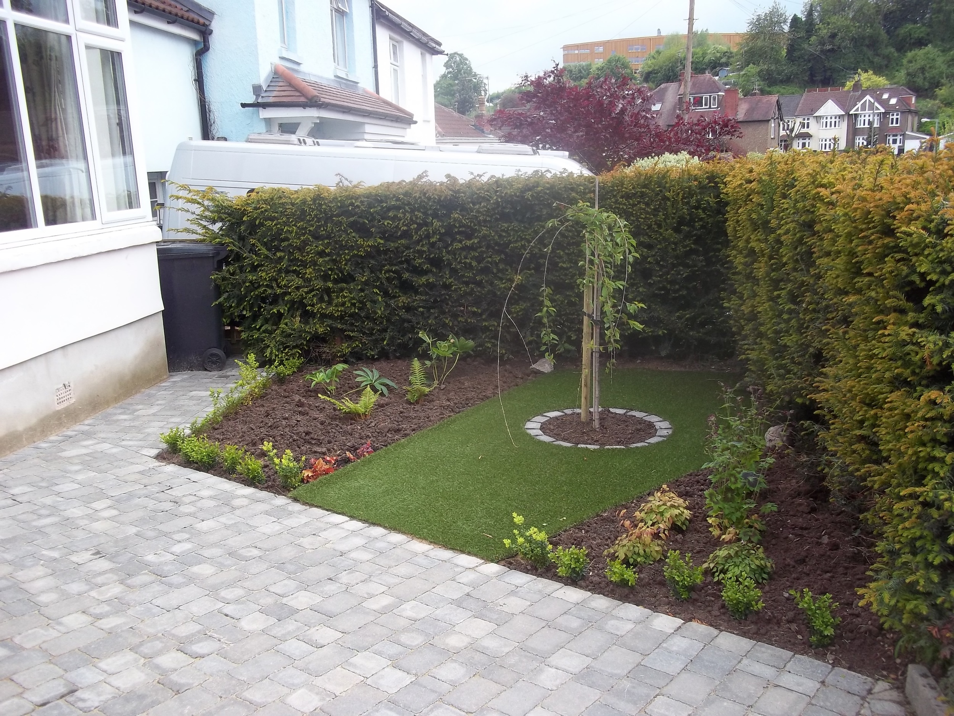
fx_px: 882
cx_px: 477
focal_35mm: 32
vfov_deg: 44.2
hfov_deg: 56.8
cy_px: 358
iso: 80
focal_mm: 5.7
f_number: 2.9
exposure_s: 1/400
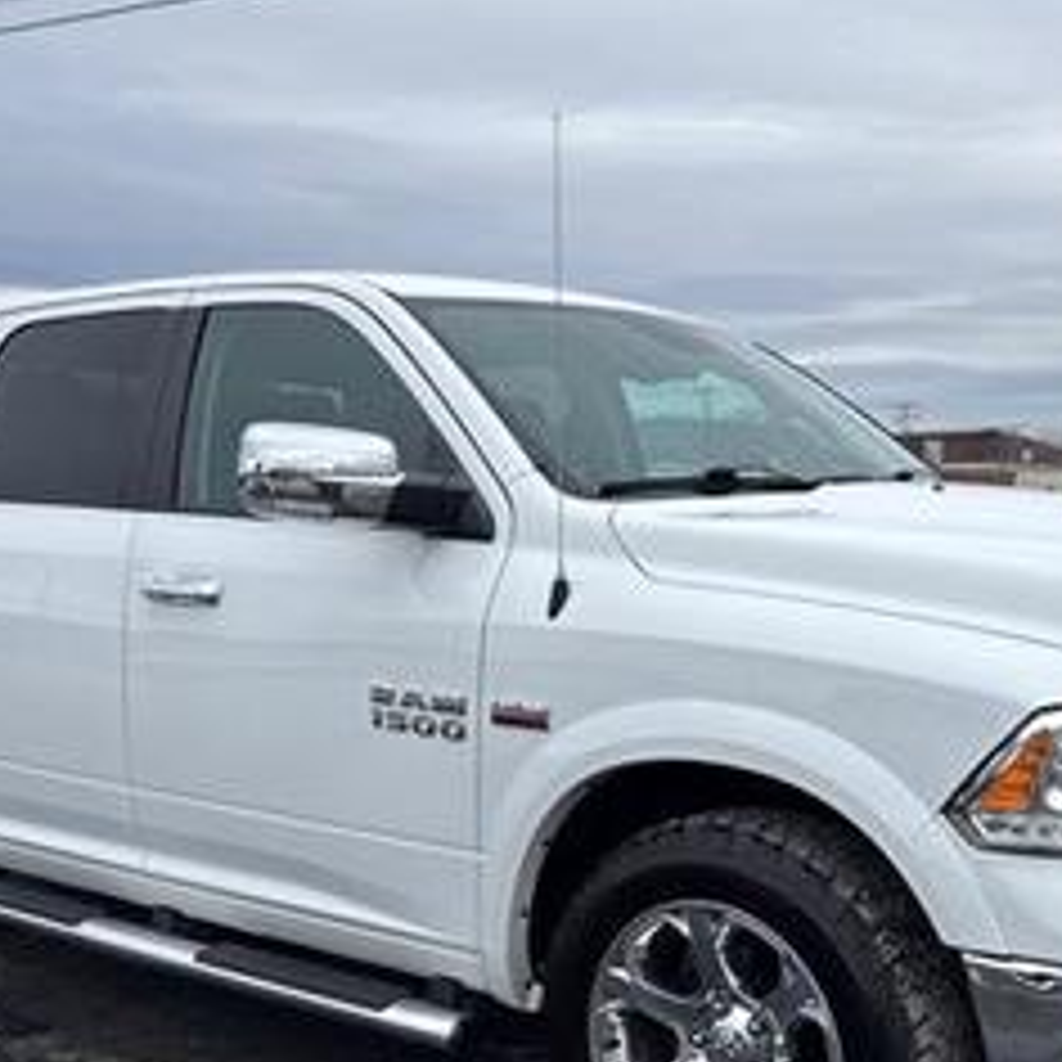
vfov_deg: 34.0
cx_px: 603
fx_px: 1701
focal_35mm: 49
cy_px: 796
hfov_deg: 34.6
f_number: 1.6
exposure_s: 1/1812
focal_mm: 5.96
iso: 50
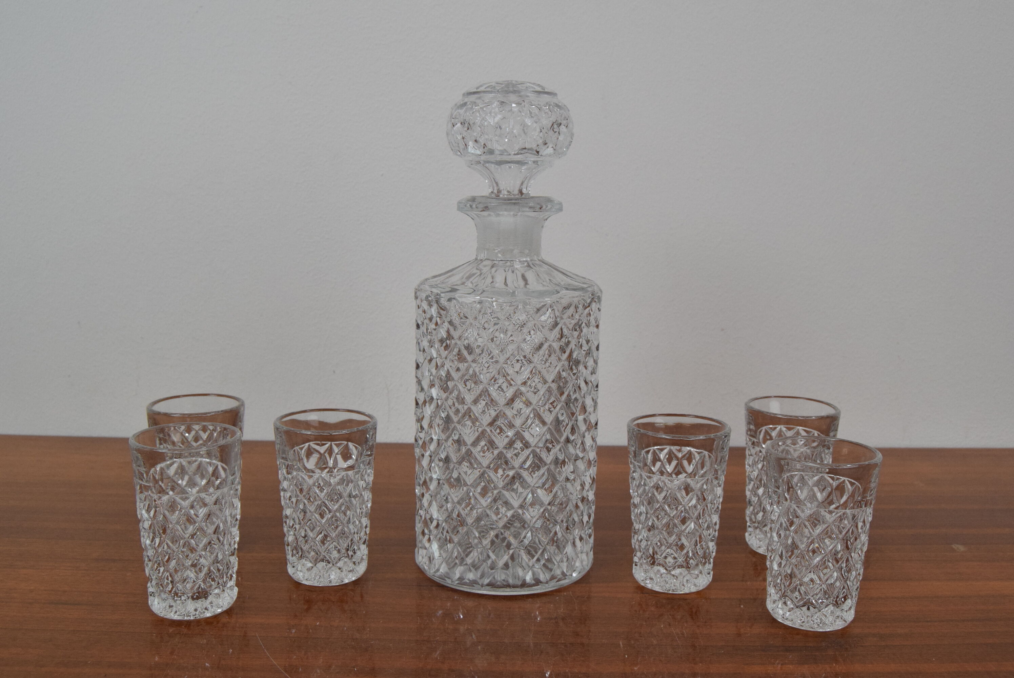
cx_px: 507
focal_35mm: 34
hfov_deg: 55.1
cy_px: 339
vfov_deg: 38.4
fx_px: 972
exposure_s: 1/320
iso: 1600
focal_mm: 23
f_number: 9
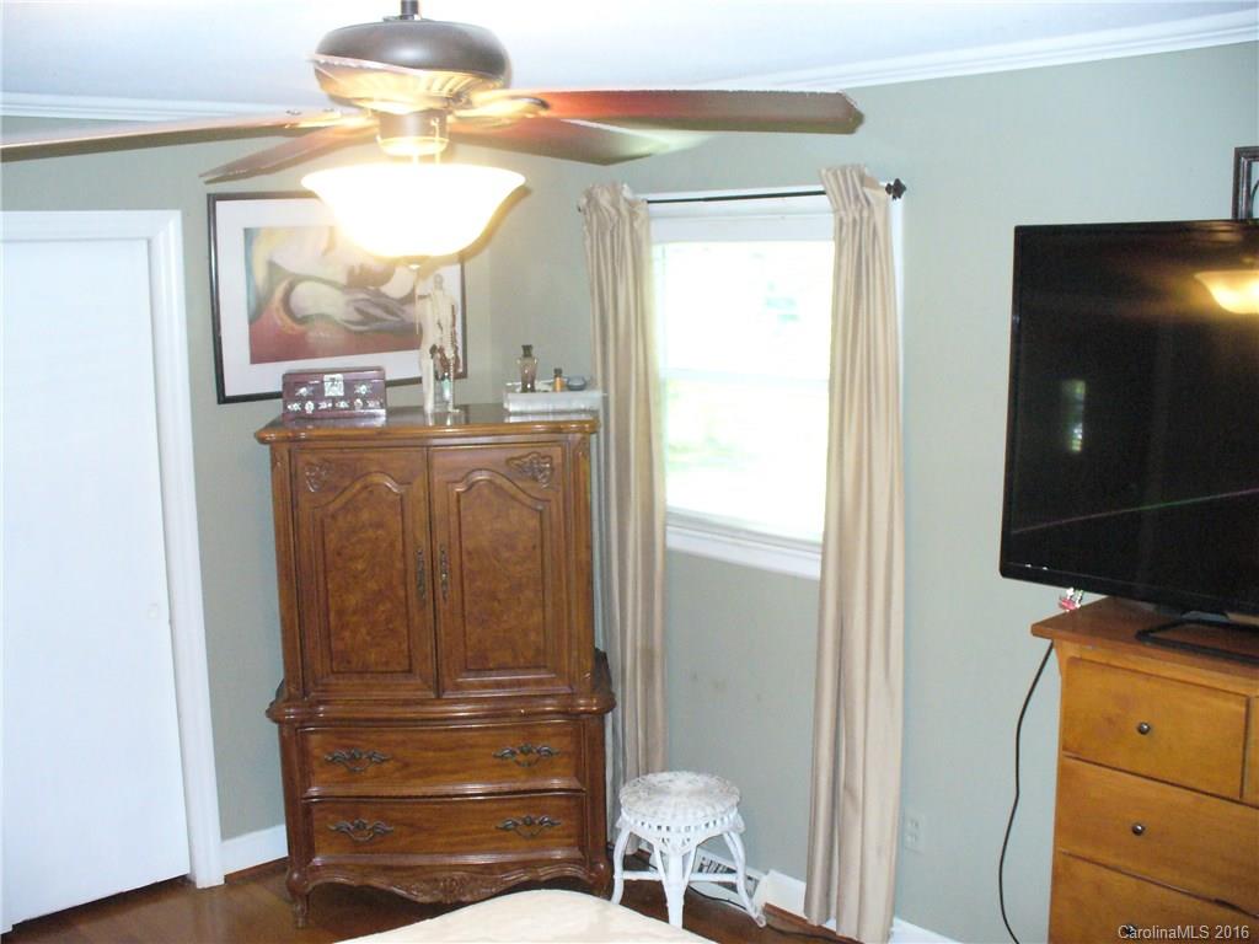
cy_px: 472
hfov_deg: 50.1
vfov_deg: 38.7
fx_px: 1346
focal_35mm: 37
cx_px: 630
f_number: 2.8
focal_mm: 6.1
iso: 400
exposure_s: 1/30
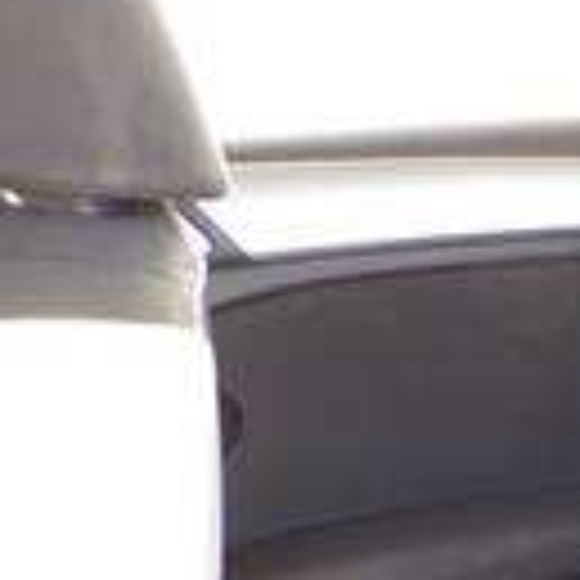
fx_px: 1498
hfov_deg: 18.0
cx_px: 1007
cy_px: 742
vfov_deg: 20.2
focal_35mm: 79
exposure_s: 1/34
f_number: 3
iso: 100
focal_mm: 4.3
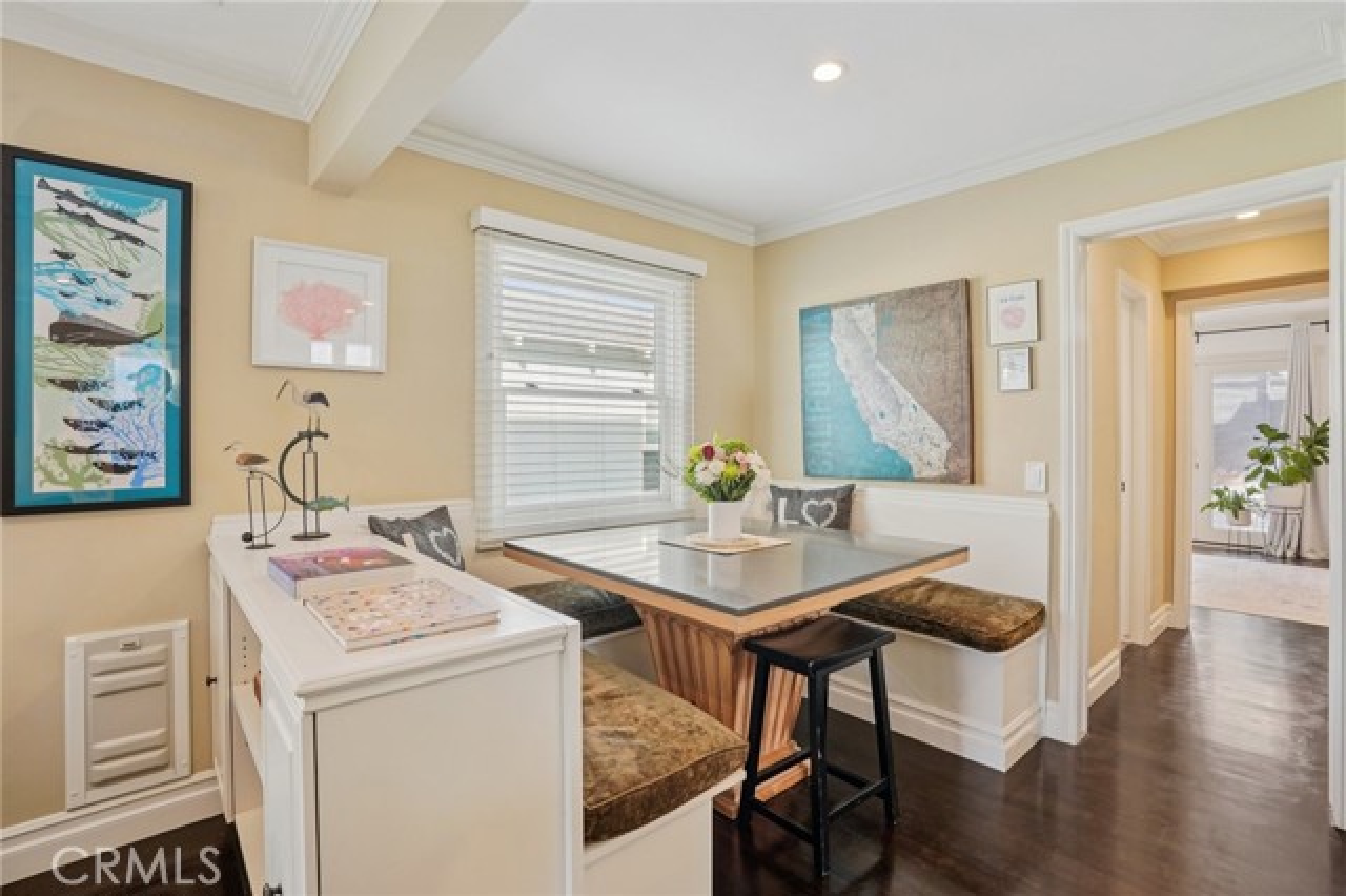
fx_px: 598
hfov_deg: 96.8
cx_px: 673
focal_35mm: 16
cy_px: 448
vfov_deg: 73.7
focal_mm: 16
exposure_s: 1/13
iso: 400
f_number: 8
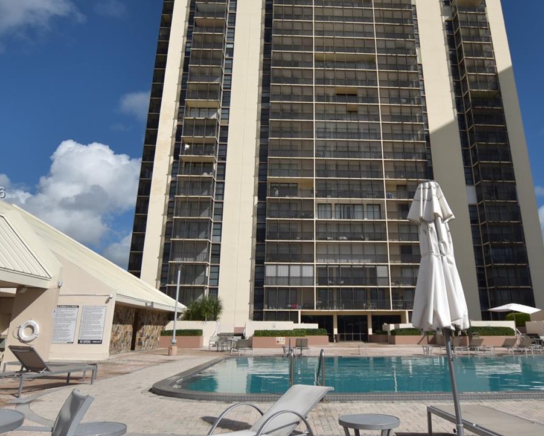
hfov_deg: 67.9
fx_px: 403
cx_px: 300
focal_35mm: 25
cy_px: 194
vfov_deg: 56.7
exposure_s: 1/4000
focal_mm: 10
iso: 140
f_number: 3.5
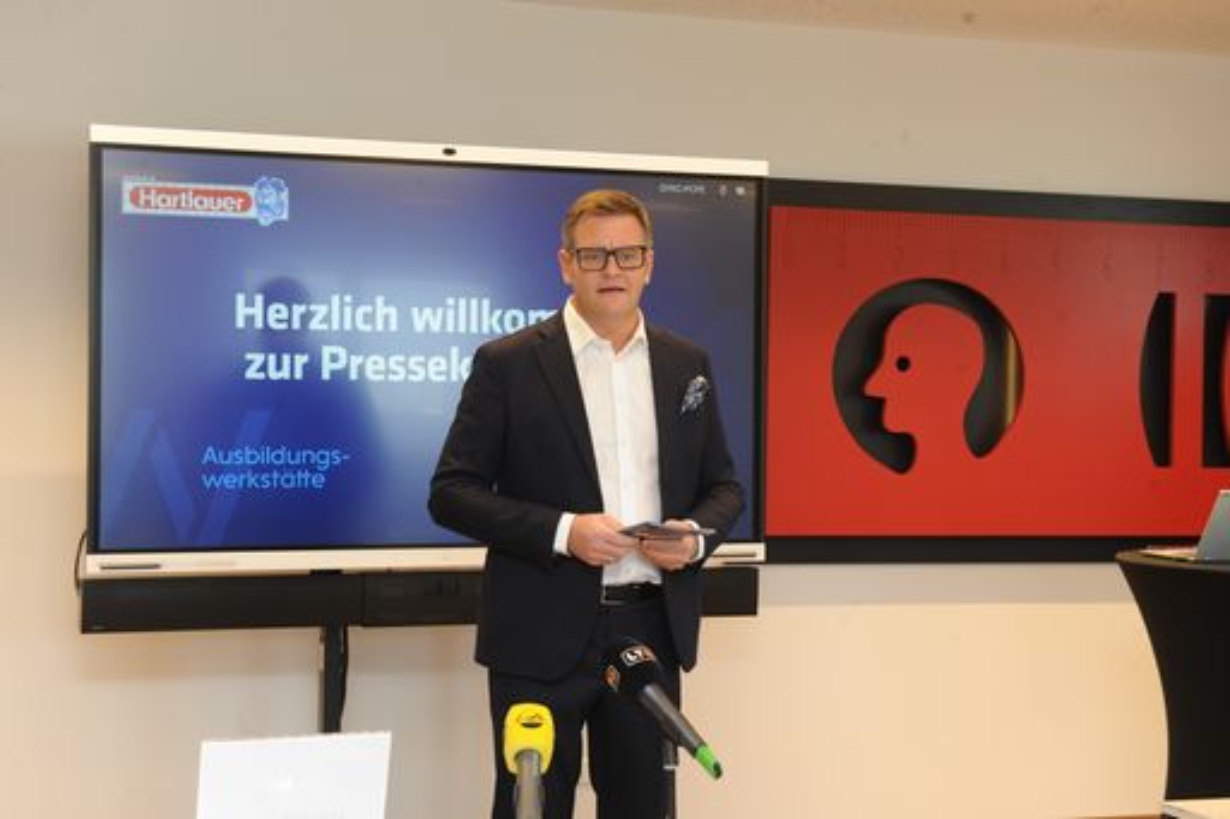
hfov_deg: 32.4
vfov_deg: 21.9
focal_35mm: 62
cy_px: 410
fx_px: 2118
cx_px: 615
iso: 800
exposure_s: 1/80
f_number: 5.6
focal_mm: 62
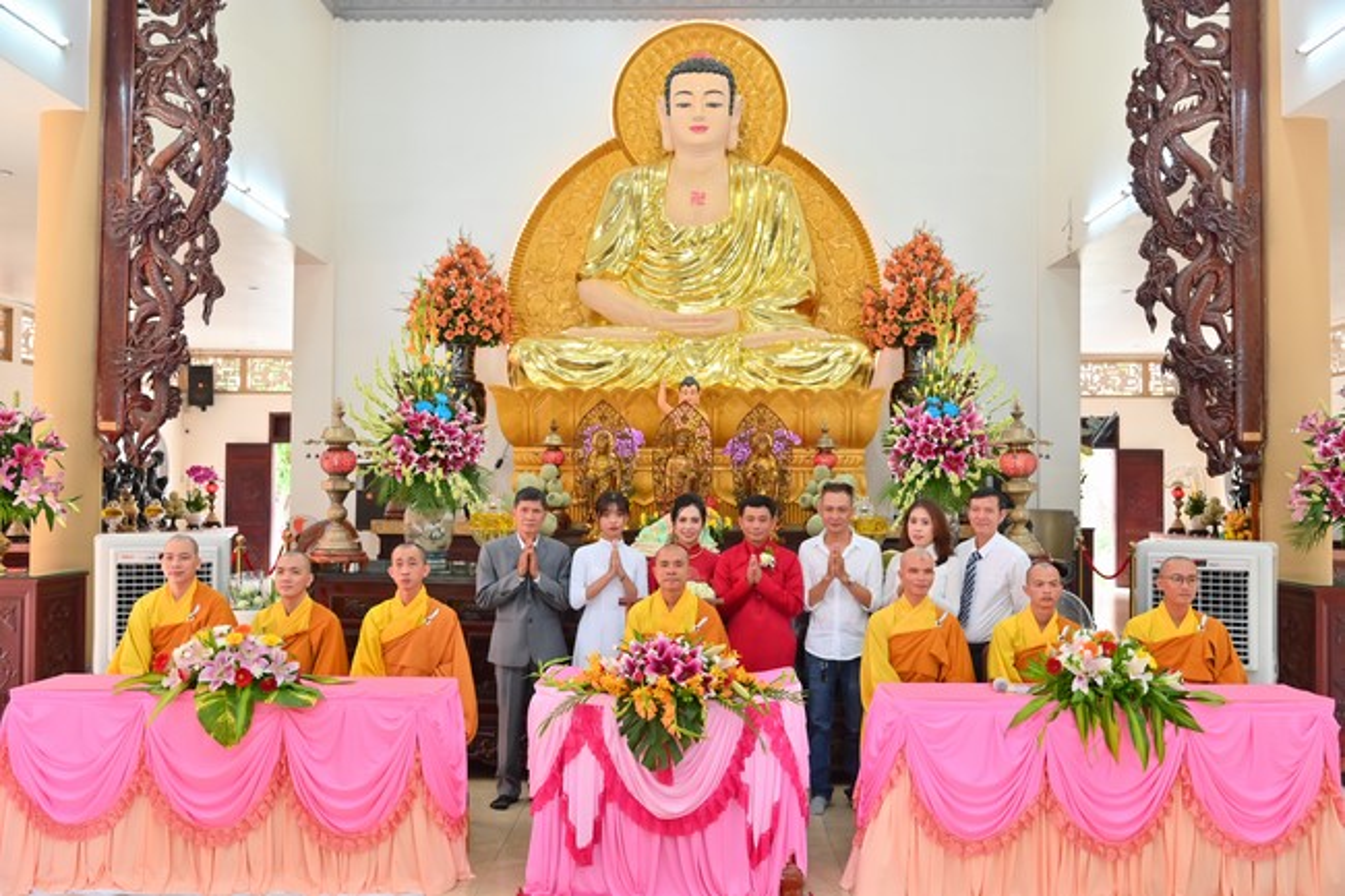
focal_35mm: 35
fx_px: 1307
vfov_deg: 37.8
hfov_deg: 54.4
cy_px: 448
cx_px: 672
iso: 1000
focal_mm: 35
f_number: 5.6
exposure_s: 1/60
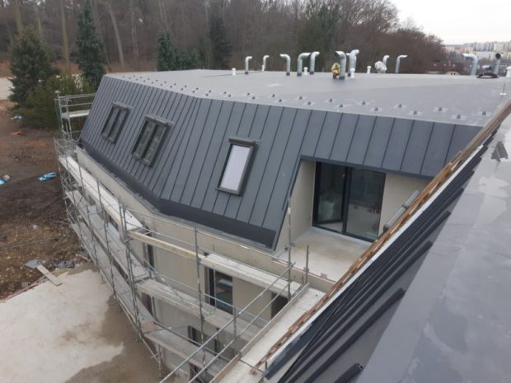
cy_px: 192
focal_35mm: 26
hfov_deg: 67.3
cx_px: 256
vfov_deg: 53.1
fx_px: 384
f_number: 1.7
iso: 64
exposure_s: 1/100
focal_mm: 3.93
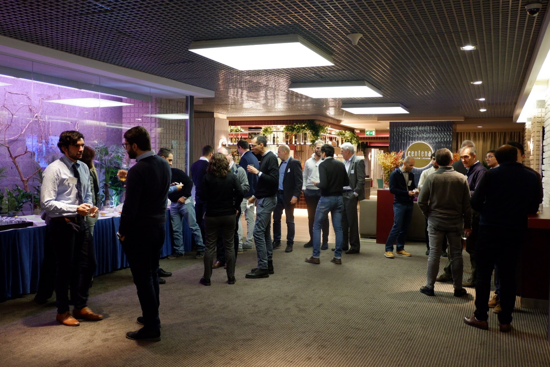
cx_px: 275
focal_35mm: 33
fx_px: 504
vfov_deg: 40.0
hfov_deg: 57.2
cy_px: 184
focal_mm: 22.2
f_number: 4
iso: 2000
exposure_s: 1/45
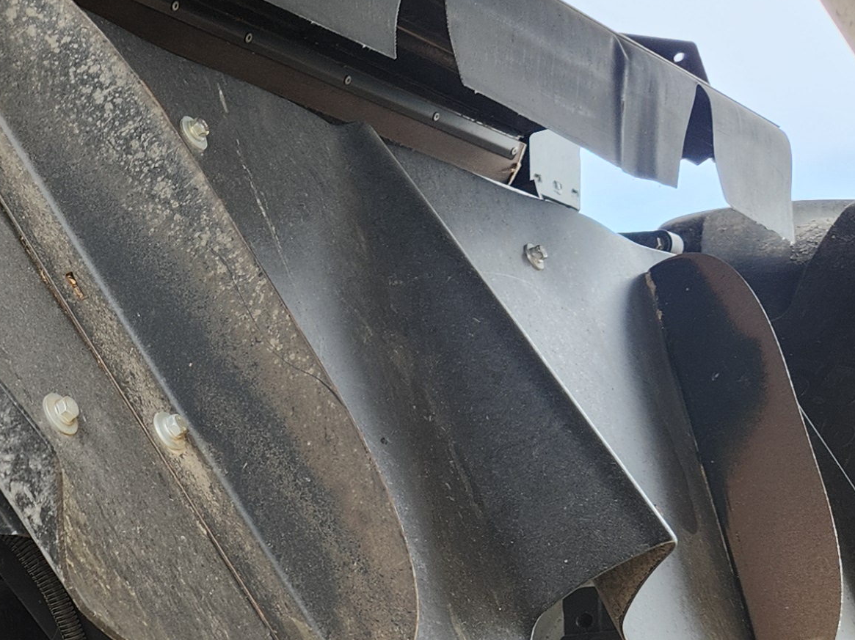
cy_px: 937
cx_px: -233
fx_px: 1951
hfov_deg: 22.3
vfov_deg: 17.0
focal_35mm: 79
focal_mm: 5.4
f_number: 1.8
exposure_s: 1/180
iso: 20
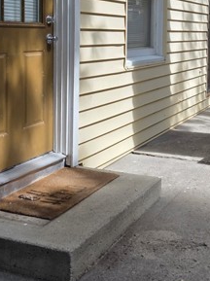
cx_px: 191
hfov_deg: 27.4
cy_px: 57
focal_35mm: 51
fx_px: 413
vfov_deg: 36.3
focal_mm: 6.3
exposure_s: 1/2859
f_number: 1.7
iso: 80
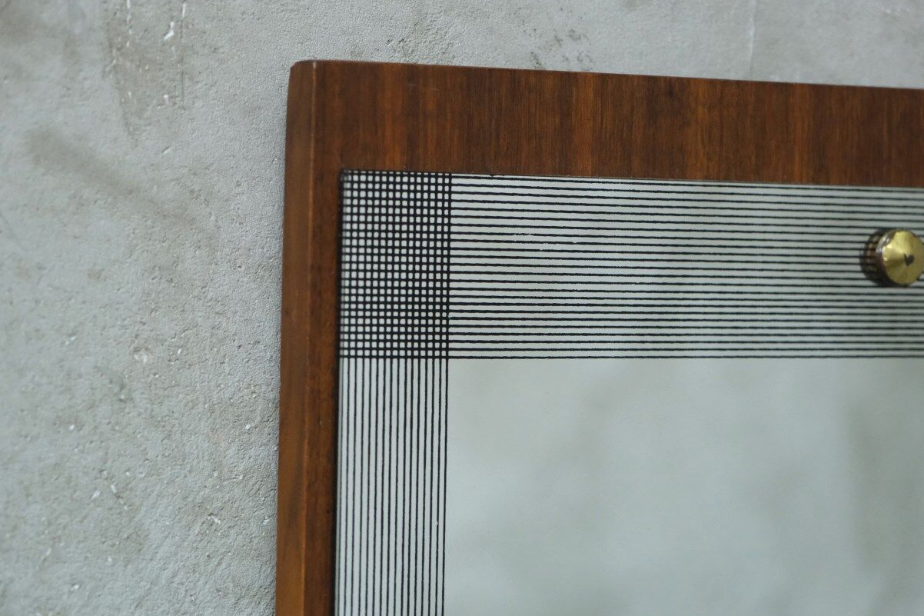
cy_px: 305
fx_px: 3259
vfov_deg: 10.8
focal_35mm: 127
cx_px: 440
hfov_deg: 16.1
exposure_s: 1/120
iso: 3200
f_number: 4
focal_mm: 80
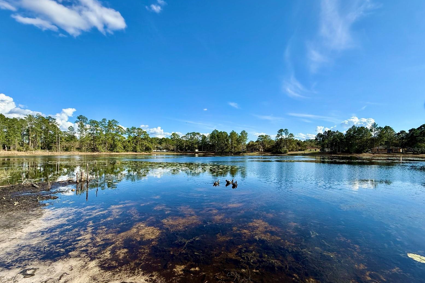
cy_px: 149
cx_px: 214
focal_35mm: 15
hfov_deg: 100.4
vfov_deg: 77.2
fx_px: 177
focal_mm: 2.22
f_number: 2.2
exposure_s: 1/1795
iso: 50
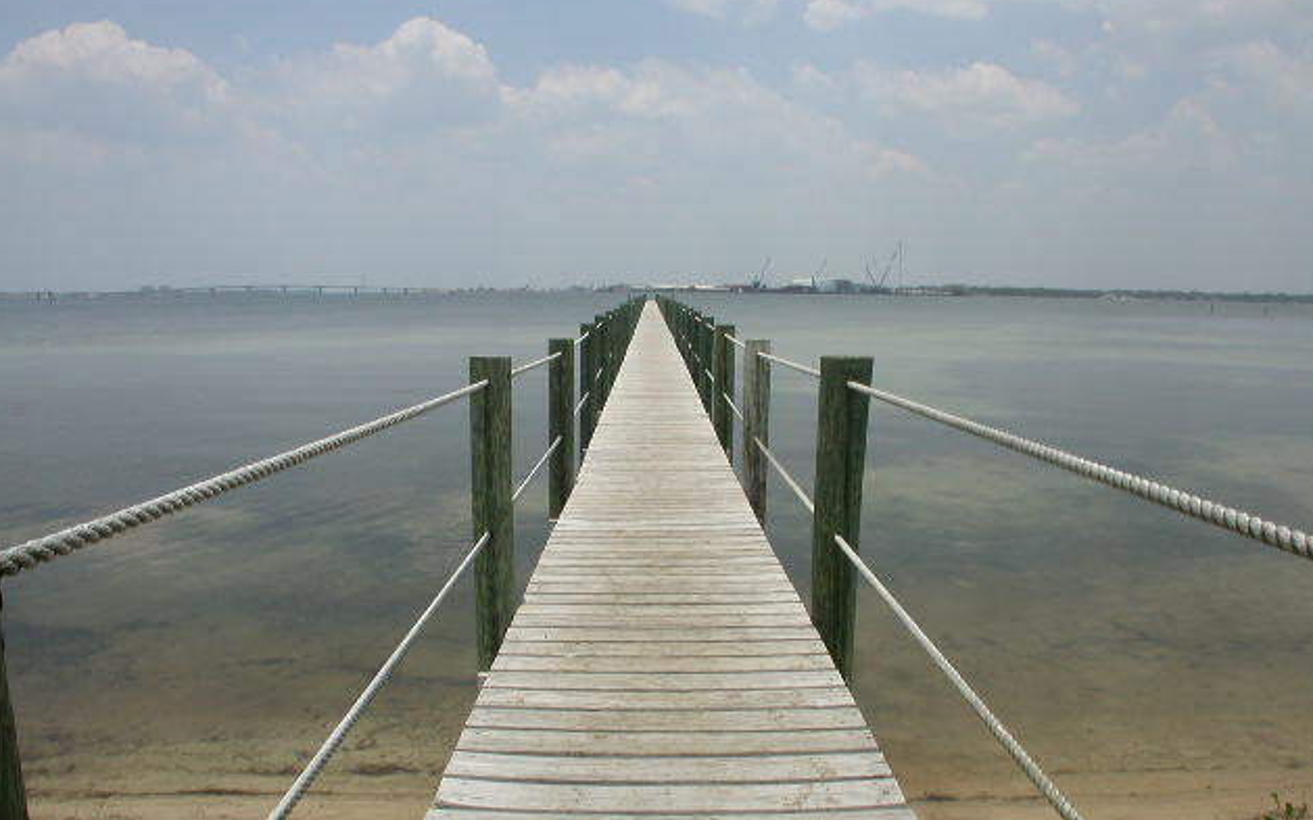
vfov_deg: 31.2
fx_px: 1467
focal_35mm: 41
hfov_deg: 48.2
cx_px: 660
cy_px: 455
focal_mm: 7.85
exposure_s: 1/632
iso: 100
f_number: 7.5
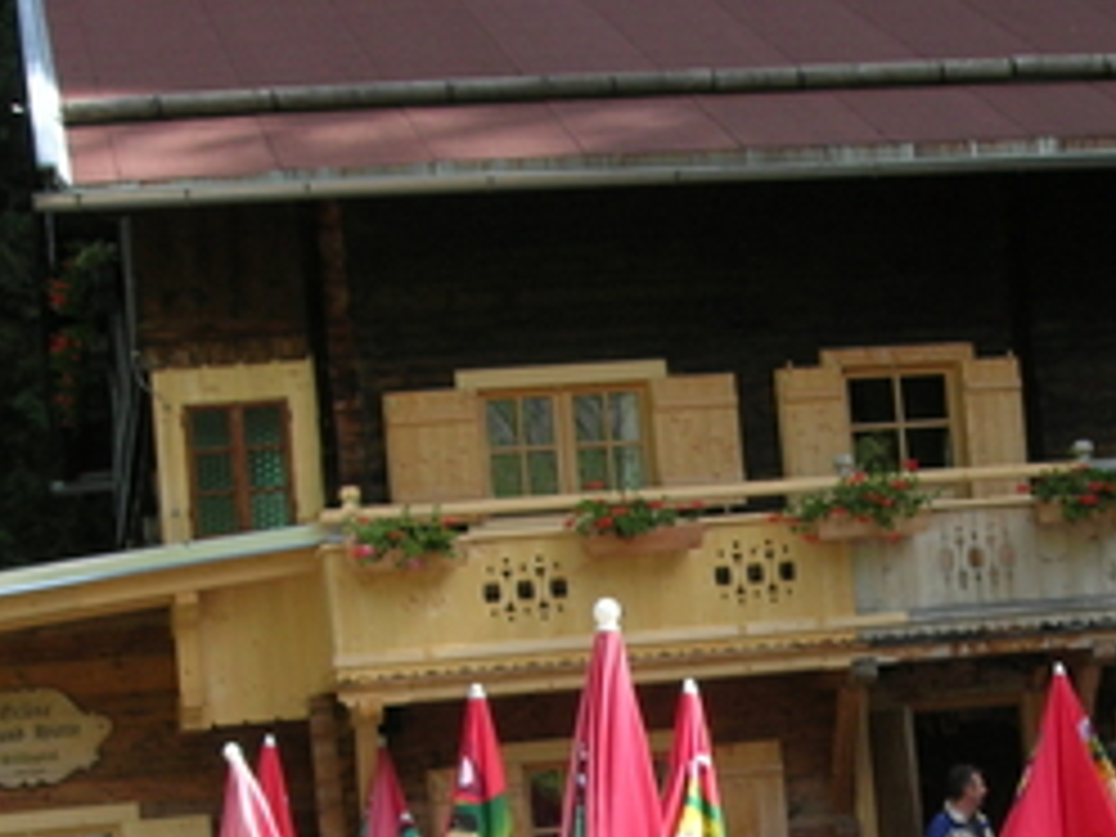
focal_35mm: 92
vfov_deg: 15.8
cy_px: 792
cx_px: 918
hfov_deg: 21.0
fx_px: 2966
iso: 64
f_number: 4.8
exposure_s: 1/135
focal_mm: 7.8
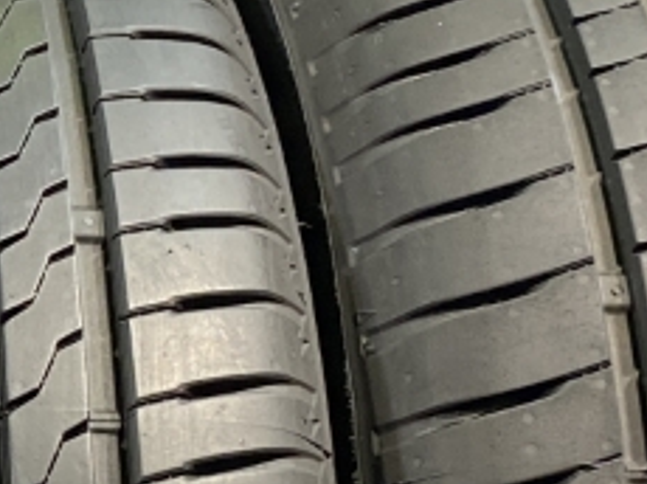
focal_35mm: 145
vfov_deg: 10.2
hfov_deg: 12.5
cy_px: 436
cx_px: -487
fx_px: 2707
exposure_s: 1/100
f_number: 1.8
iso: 100
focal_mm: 4.25
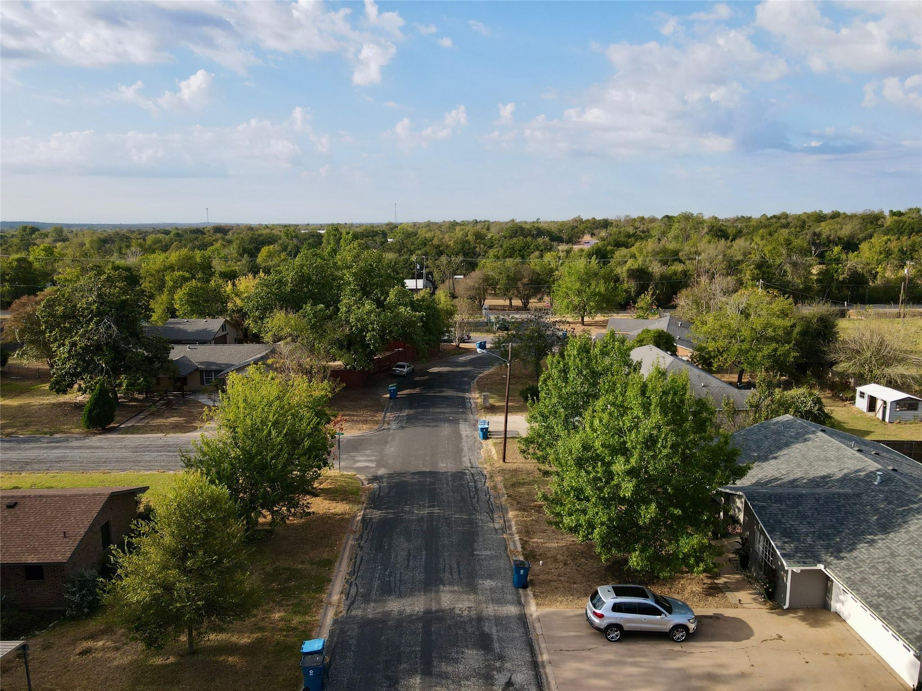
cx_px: 461
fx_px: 639
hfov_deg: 71.6
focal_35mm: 24
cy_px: 346
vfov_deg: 56.8
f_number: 2.8
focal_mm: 4.5
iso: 110
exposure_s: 1/640
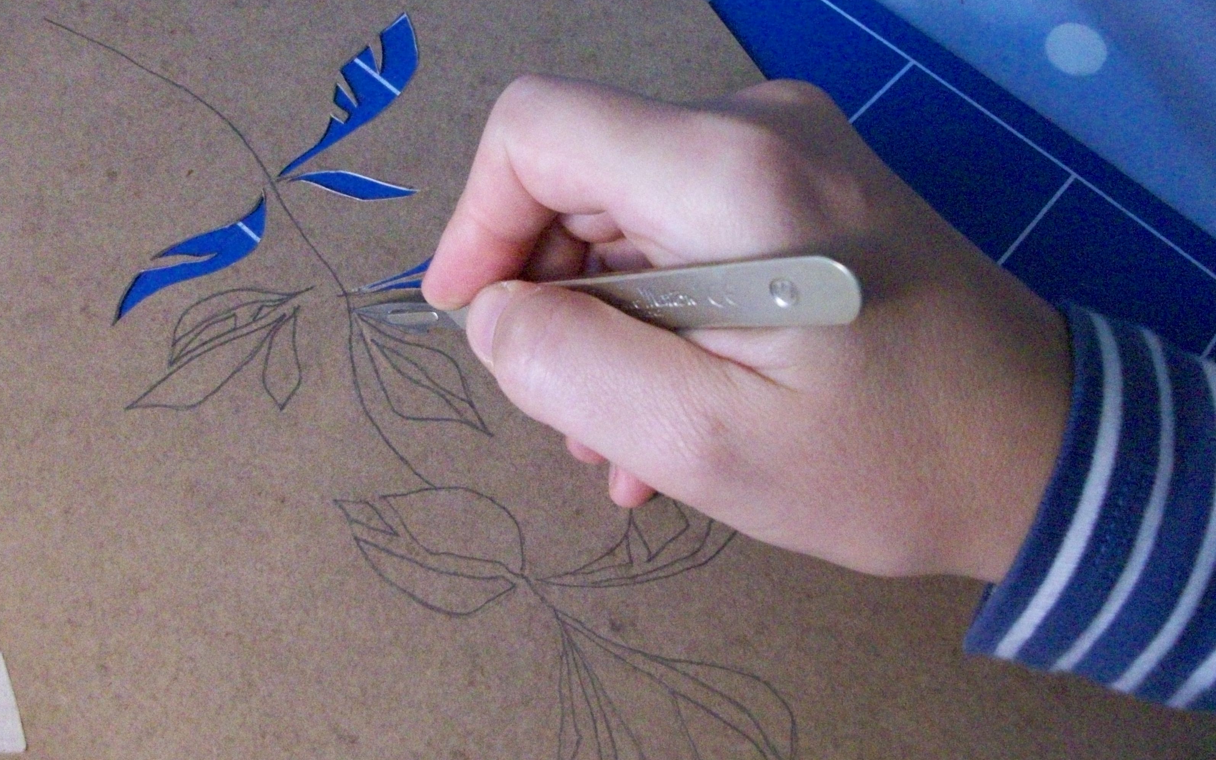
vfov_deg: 34.4
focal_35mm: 37
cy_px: 351
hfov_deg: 52.7
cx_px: 618
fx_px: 1226
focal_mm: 5.7
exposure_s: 1/128
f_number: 2.8
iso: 537
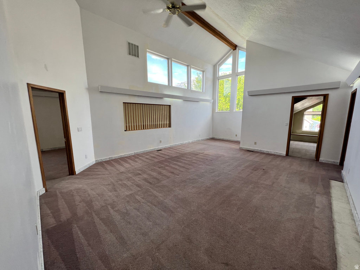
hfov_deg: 106.2
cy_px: 135
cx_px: 180
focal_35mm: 13
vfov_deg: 89.9
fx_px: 135
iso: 40
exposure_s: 1/120
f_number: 1.8
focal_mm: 1.57
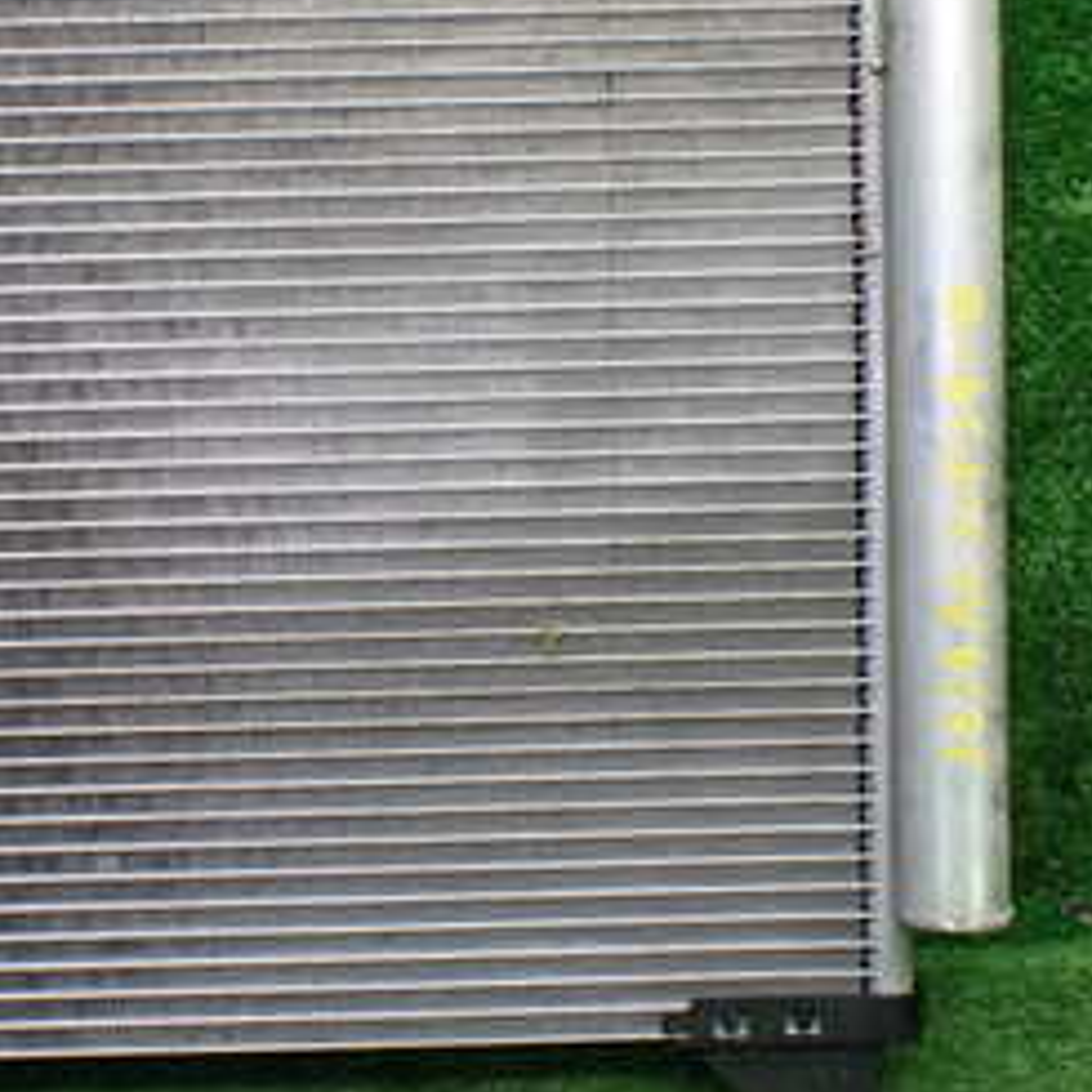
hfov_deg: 25.1
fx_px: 2320
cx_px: -27
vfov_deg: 26.4
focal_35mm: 65
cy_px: 432
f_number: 2.3
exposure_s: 1/125
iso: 400
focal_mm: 5.4
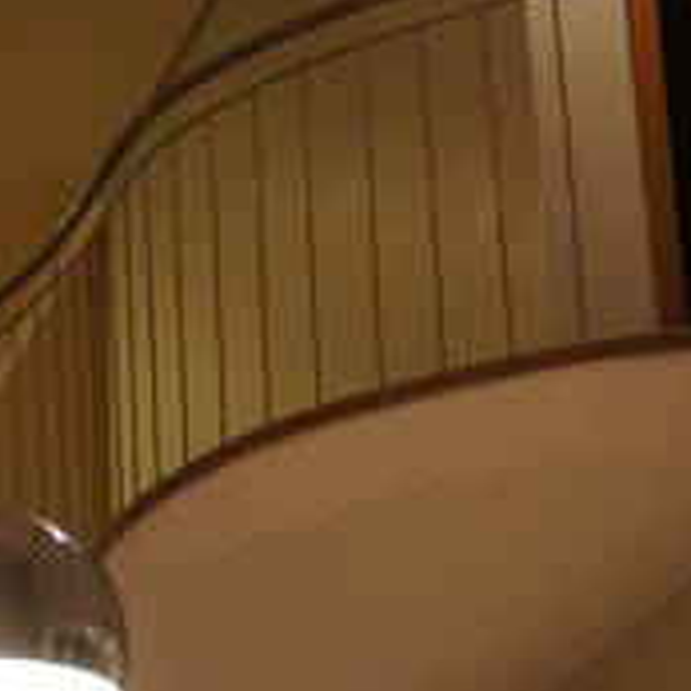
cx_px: 441
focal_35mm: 143
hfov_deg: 12.2
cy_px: 324
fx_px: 3230
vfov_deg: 12.2
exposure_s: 1/30
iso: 500
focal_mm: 18
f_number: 3.5
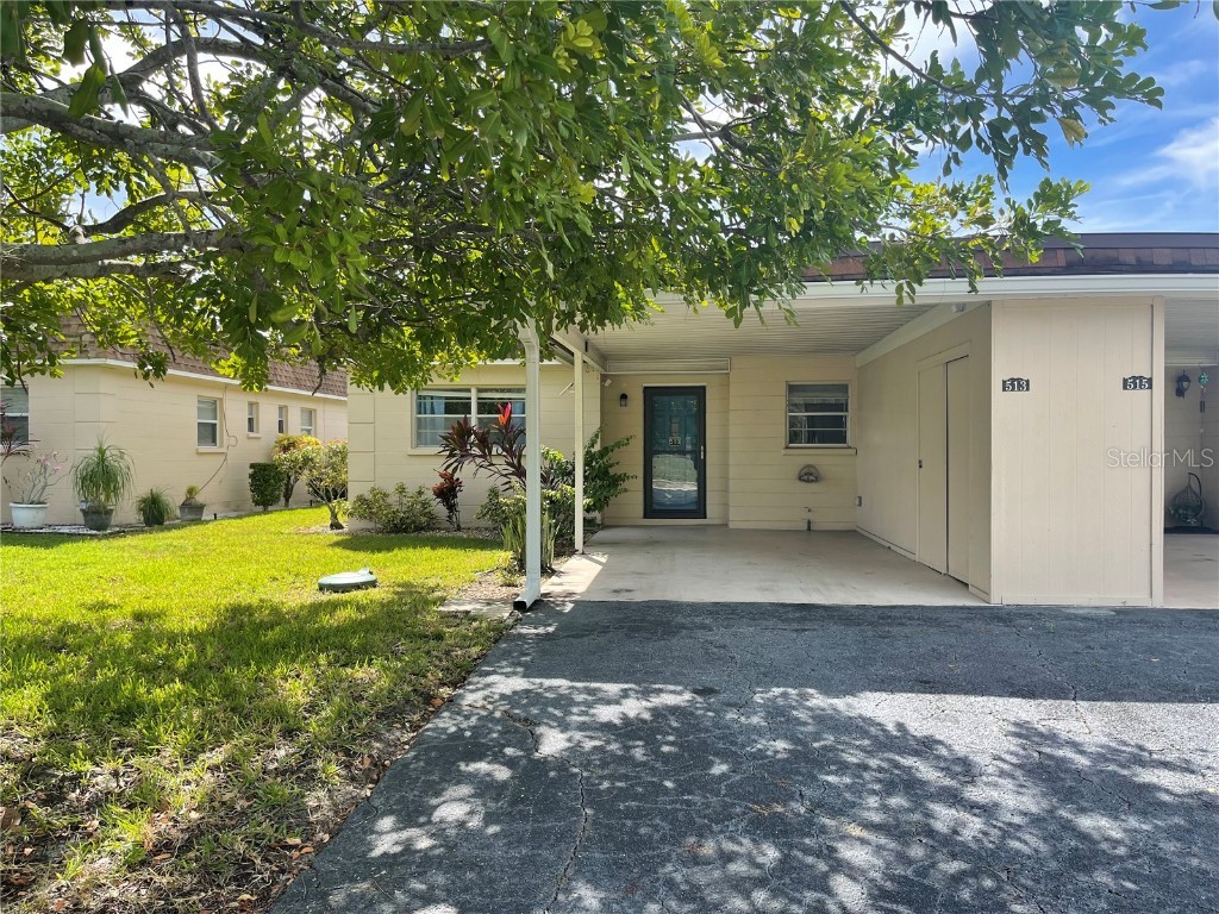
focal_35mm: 25
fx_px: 880
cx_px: 610
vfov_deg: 54.9
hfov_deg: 69.4
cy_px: 457
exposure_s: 1/1067
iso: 32
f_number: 1.6
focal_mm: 5.1
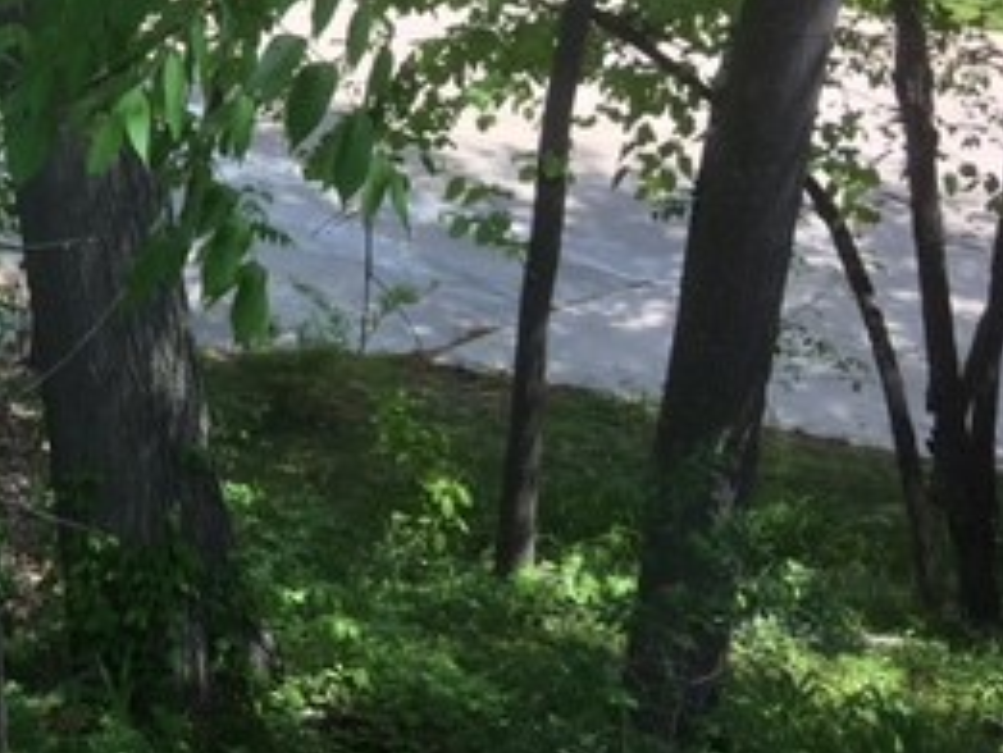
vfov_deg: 19.9
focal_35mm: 71
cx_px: -188
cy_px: -69
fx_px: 2058
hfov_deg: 24.8
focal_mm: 4.15
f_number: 2.2
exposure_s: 1/409
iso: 25
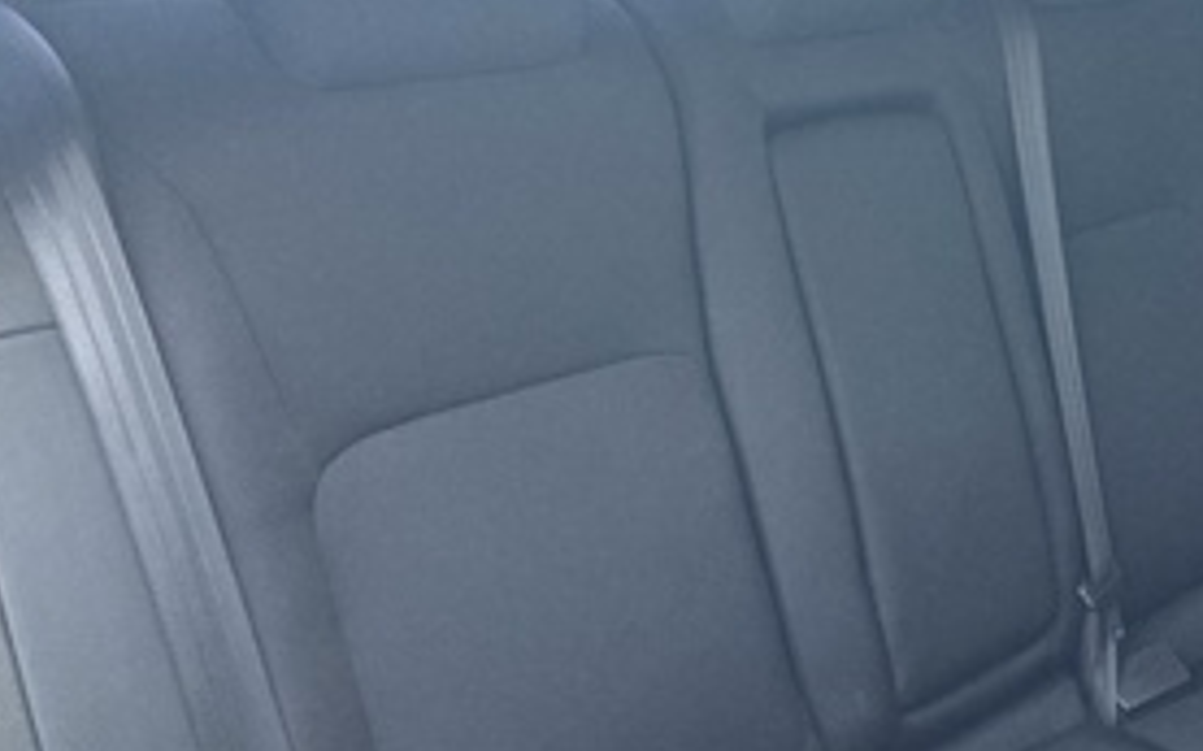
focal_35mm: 45
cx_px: 882
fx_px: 1475
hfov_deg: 43.2
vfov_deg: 28.6
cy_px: 332
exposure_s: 1/57
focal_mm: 3.99
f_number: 1.8
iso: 320
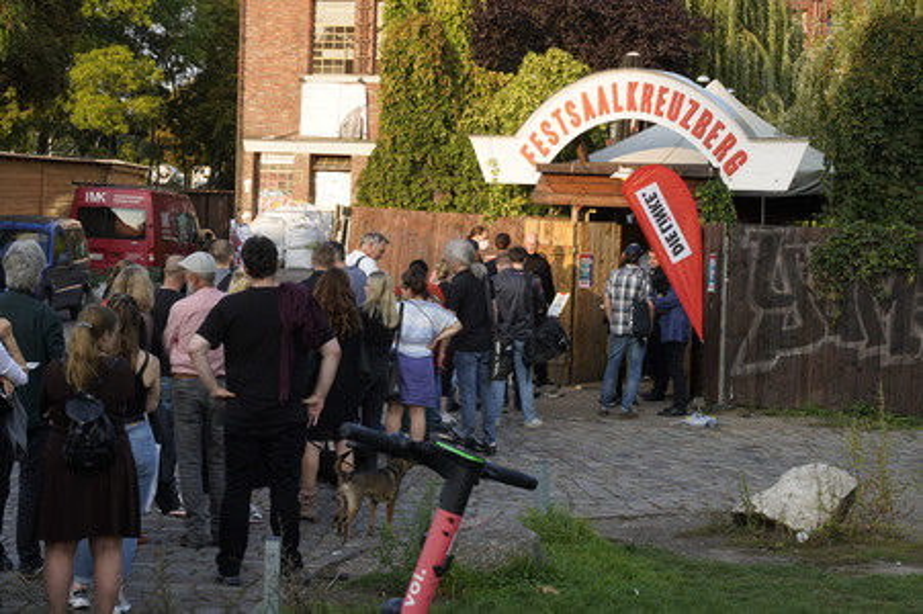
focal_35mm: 64
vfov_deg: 21.2
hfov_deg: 31.4
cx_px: 462
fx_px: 1640
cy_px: 307
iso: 100
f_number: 11
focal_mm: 64
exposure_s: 1/50
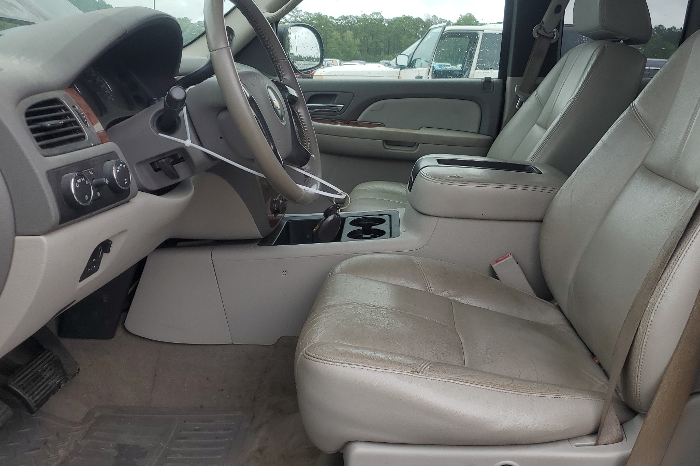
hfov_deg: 58.7
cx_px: 376
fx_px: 622
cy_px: 211
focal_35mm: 32
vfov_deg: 41.1
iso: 50
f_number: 1.5
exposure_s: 1/400
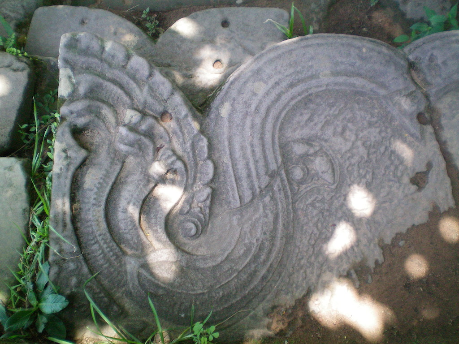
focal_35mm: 38
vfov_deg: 37.7
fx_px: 504
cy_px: 172
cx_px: 230
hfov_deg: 49.0
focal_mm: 6.3
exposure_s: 1/125
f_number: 3.1
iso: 160
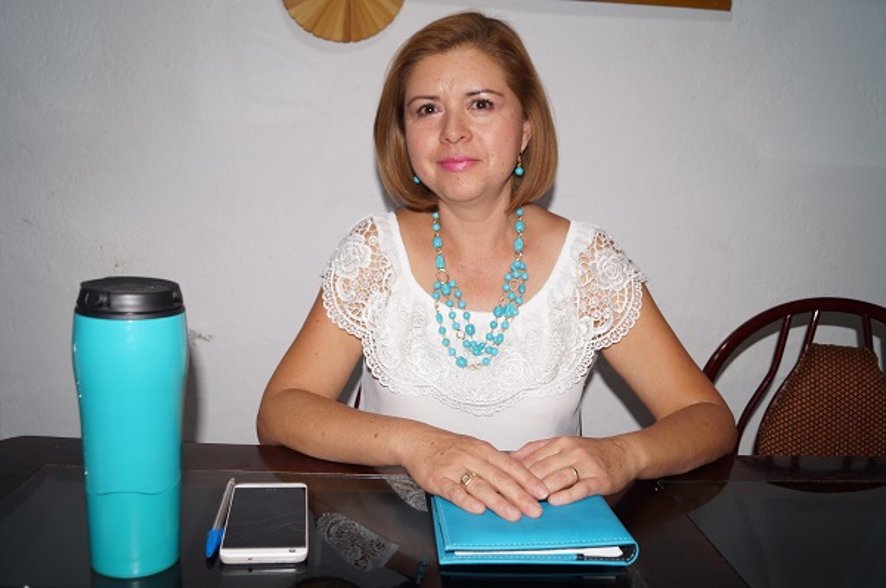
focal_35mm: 30
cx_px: 443
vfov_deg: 43.5
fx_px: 737
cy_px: 294
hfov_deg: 62.0
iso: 100
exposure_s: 1/13
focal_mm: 20
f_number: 4
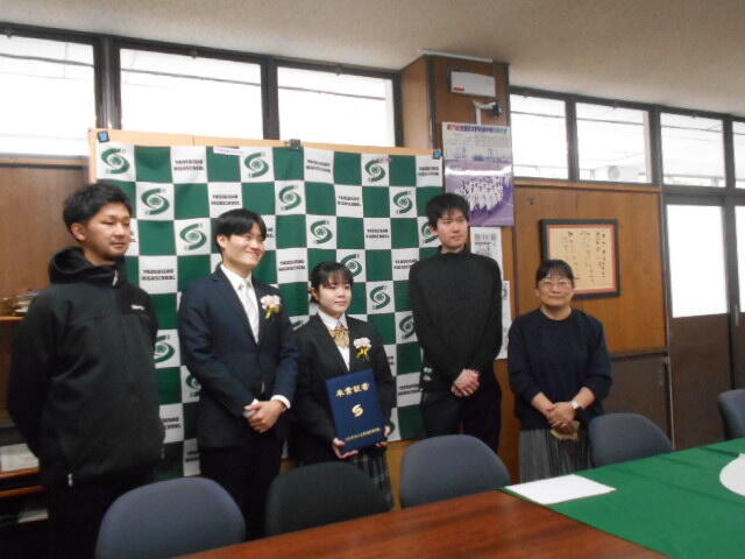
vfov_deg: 46.8
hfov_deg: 60.0
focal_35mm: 30
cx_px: 372
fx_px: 646
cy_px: 280
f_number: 3.4
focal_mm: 5.1
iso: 800
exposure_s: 1/80
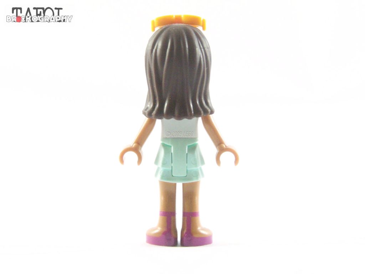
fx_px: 991
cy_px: 137
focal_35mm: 94
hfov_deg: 20.9
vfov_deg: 15.7
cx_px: 182
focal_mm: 15.6
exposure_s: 1/60
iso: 400
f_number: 4
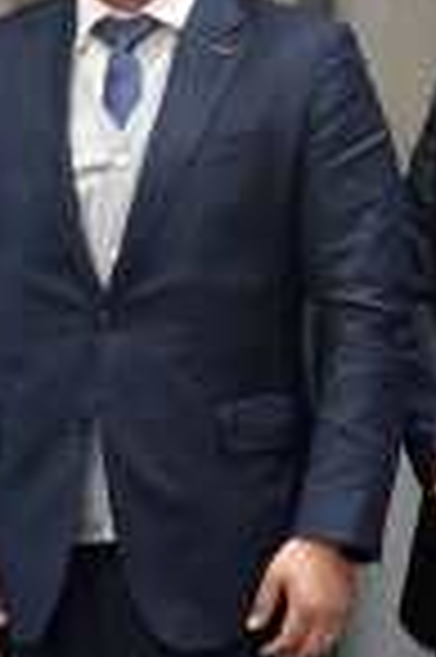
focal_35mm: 119
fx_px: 2167
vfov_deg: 17.0
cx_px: 121
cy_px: 52
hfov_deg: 11.5
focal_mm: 28
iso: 2000
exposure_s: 1/160
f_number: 4
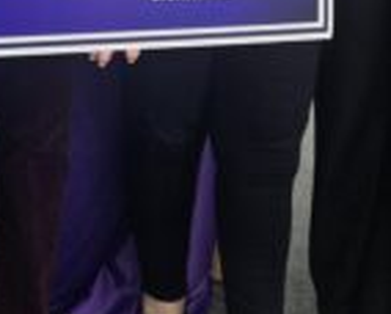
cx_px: 6
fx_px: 997
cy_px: -234
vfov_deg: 15.6
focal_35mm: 86
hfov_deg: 21.5
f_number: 1.8
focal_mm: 5.4
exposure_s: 1/120
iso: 100
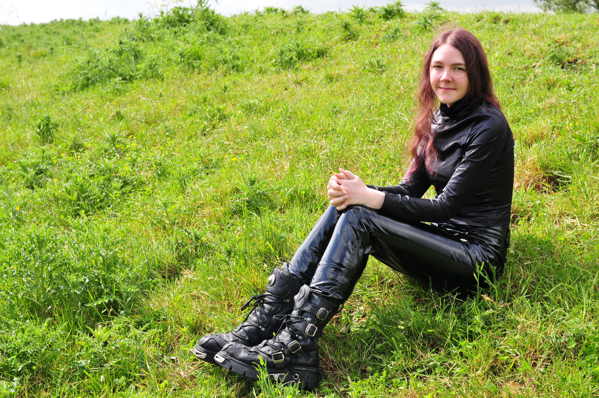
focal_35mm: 45
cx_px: 300
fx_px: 748
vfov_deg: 29.8
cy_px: 199
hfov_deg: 43.7
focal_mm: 30
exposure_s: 1/320
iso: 250
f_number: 8
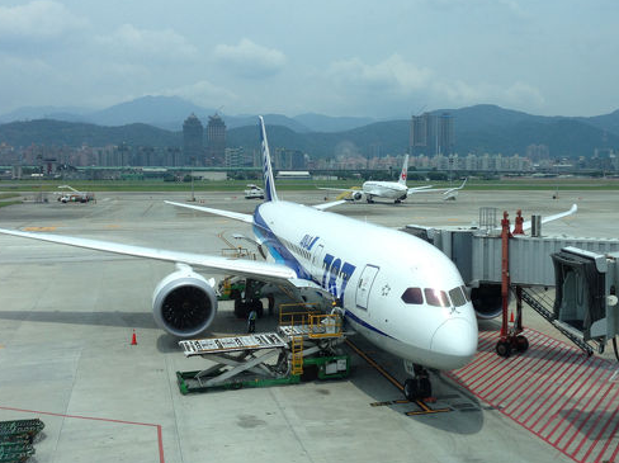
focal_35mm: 44
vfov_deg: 32.8
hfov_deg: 42.6
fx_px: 786
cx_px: 393
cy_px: 221
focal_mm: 4.13
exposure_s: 1/1261
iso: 50
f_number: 2.4
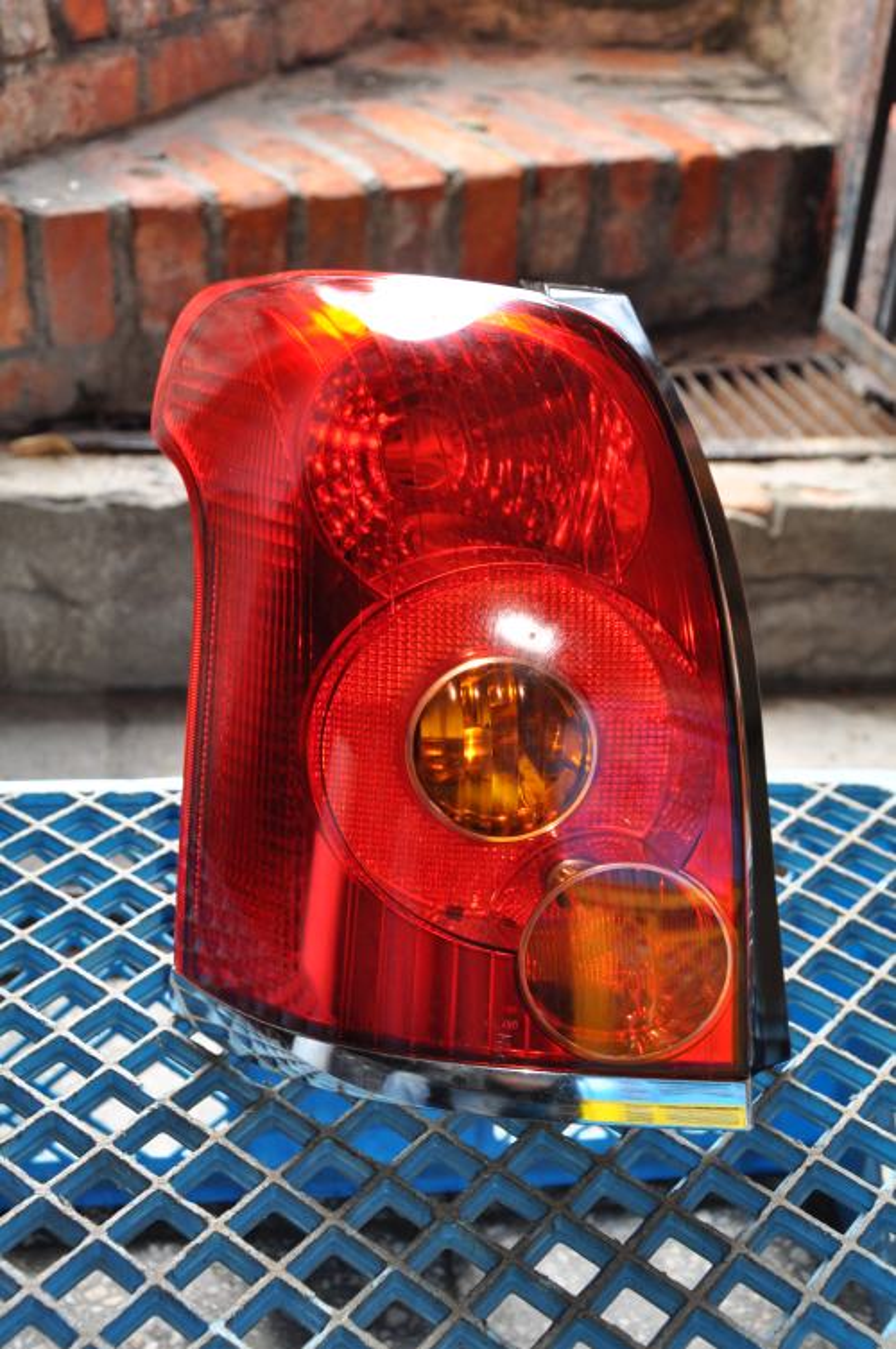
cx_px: 448
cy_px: 674
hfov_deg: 26.4
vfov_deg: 38.9
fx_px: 1909
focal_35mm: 51
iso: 720
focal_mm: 34
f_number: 4.2
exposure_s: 1/80
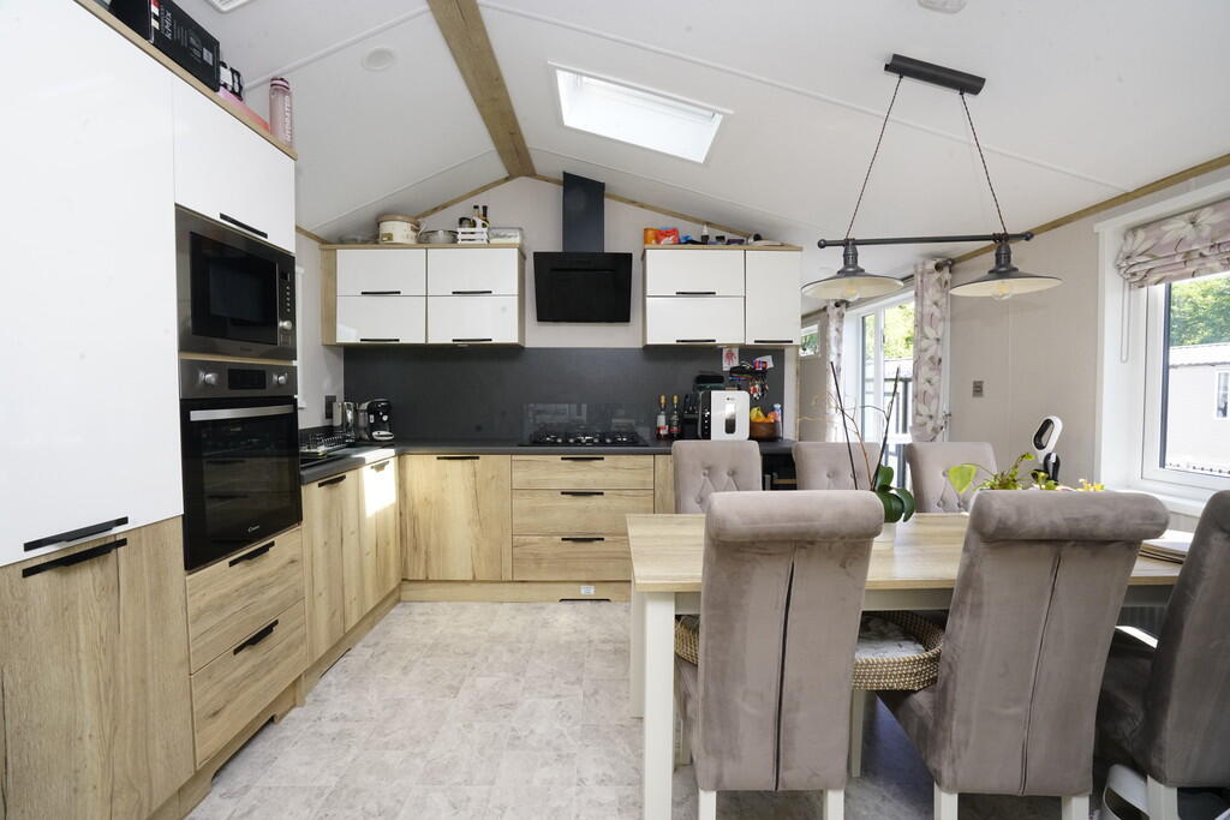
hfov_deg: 96.7
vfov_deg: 73.8
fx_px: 547
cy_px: 410
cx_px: 615
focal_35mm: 16
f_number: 16
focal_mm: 16
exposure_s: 1/60
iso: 2500
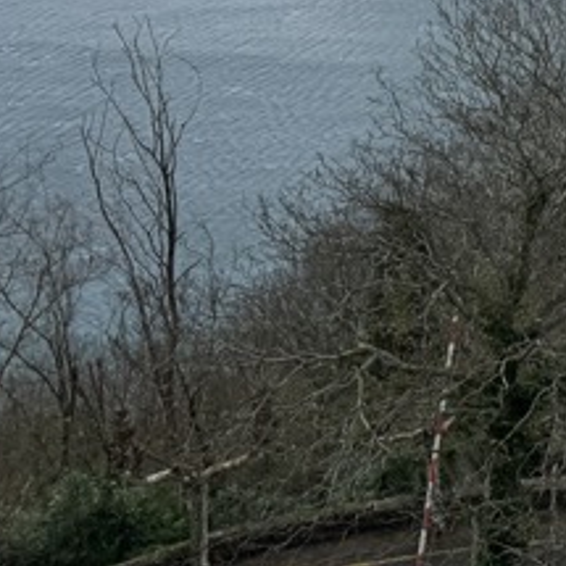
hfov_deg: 14.8
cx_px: 1056
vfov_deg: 15.0
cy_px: -442
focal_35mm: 101
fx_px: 1868
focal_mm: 6.86
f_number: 1.78
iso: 80
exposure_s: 1/1193
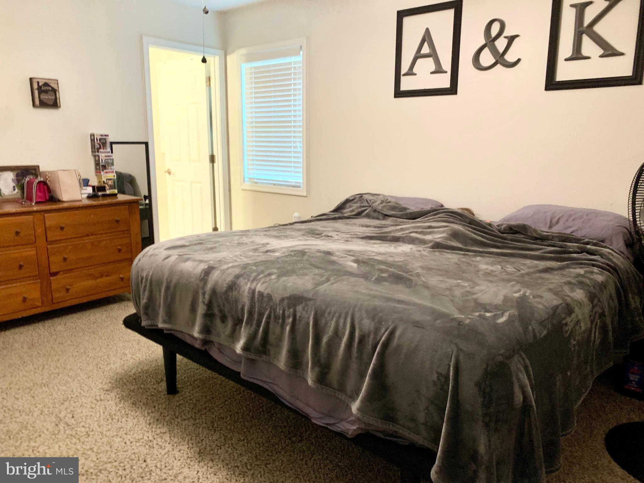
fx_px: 484
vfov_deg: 53.1
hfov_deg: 67.3
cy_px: 242
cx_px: 322
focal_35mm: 26
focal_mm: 4.25
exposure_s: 1/30
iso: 500
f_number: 1.8
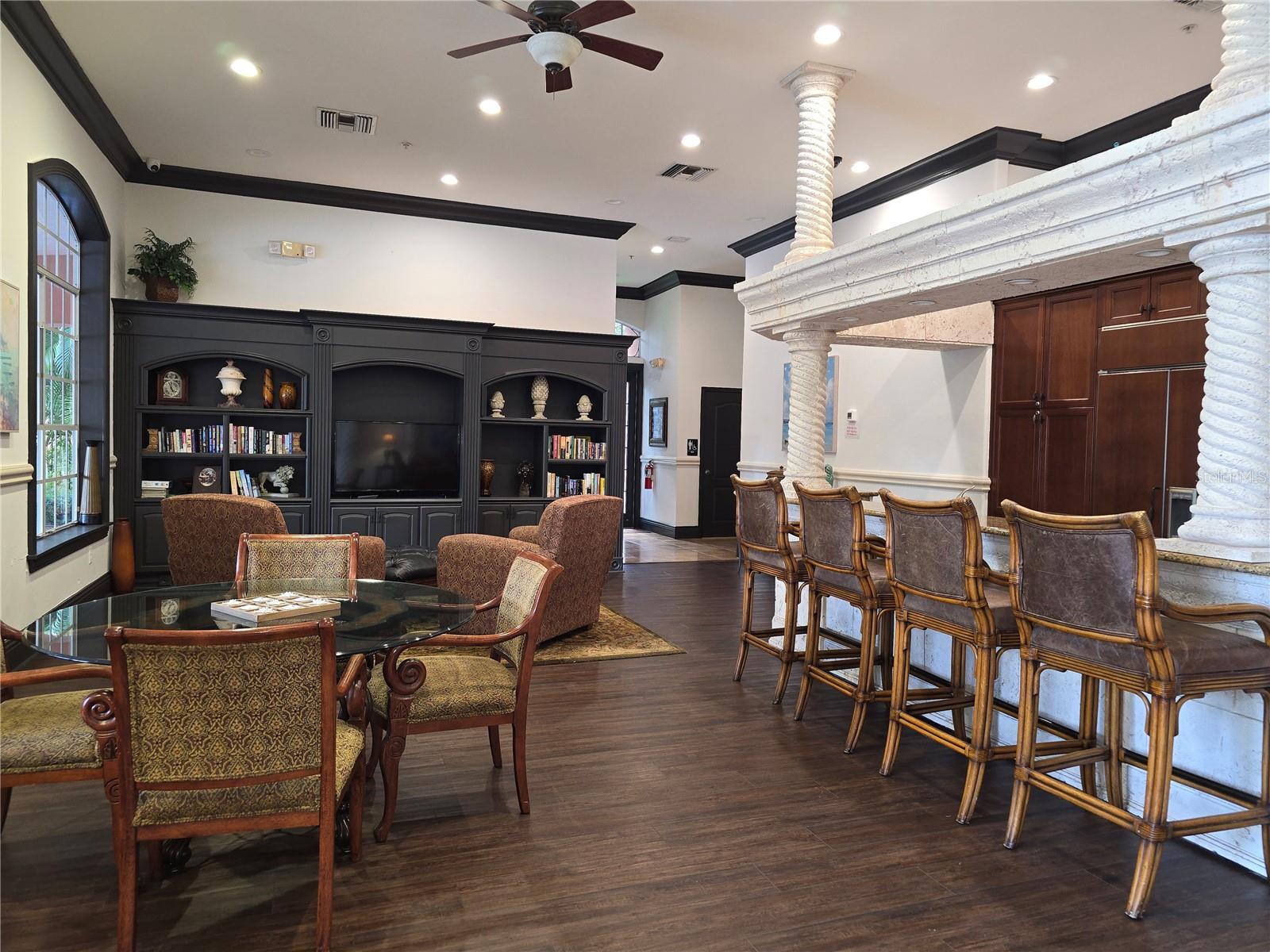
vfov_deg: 58.9
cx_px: 635
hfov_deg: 73.9
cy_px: 476
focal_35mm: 23
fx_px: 844
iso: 100
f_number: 1.7
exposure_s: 1/24
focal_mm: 6.3
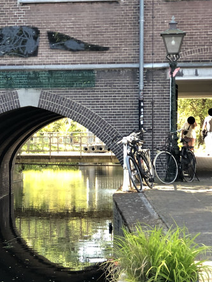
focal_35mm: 120
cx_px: -1
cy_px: 188
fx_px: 978
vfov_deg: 16.4
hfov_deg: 12.2
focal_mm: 6.6
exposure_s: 1/120
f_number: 2.8
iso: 125
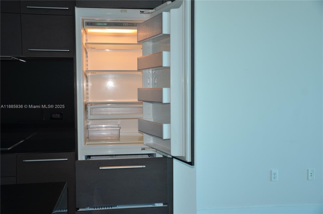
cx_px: 162
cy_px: 107
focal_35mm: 42
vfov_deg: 31.7
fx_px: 376
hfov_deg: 46.5
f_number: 4
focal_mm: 28
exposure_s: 1/60
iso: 160
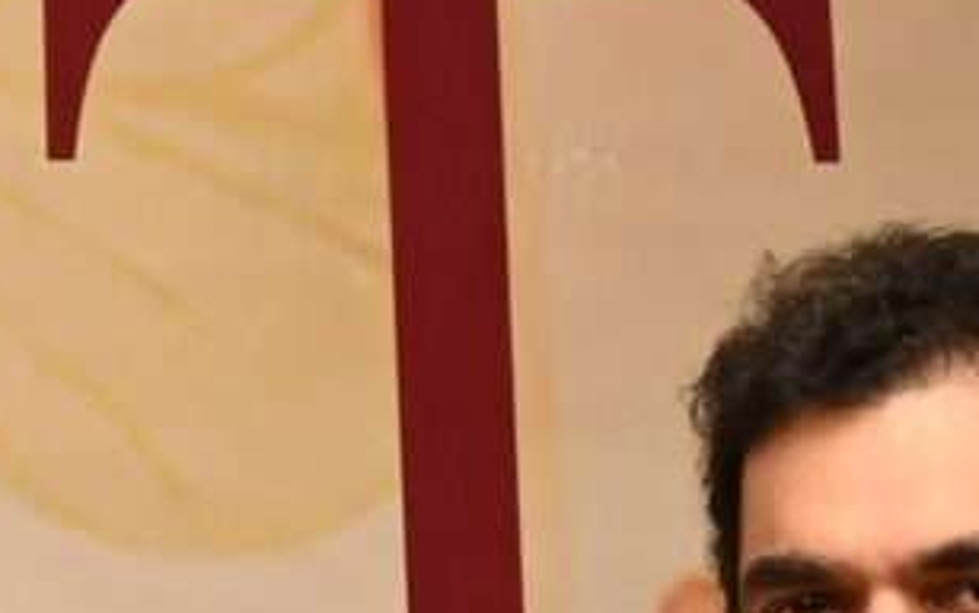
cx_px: -1164
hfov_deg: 3.2
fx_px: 17426
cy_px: 2096
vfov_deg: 2.0
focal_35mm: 653
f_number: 6.3
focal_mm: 64
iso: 800
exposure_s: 1/80
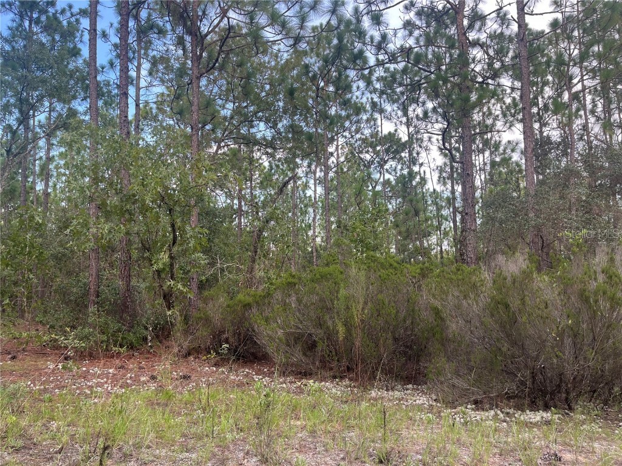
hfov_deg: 67.3
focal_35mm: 26
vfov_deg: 53.1
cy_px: 233
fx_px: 467
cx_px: 311
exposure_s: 1/122
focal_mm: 5.1
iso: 32
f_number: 1.6
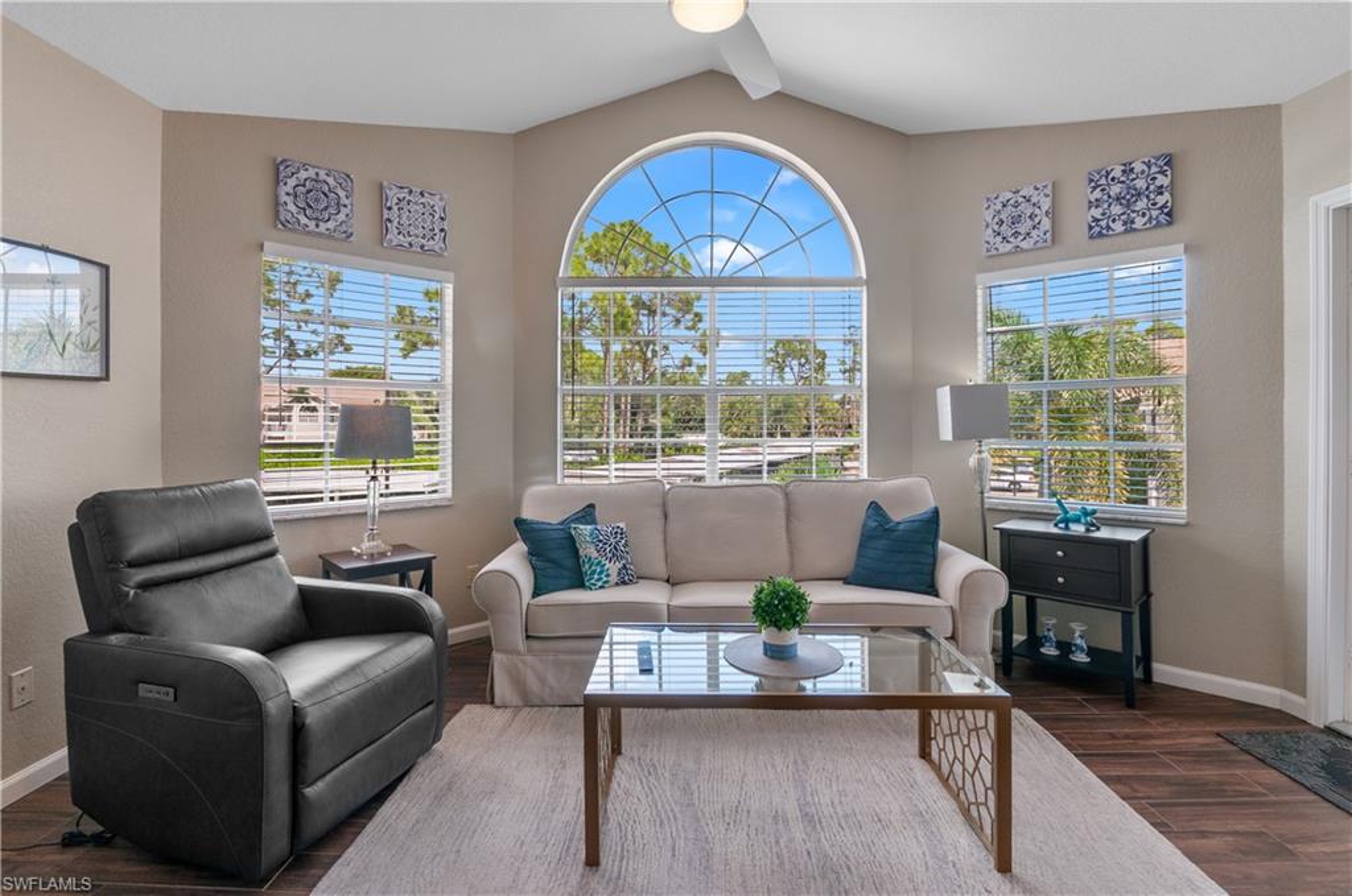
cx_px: 676
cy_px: 448
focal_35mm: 16
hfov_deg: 95.1
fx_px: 619
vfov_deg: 71.9
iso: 200
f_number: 8
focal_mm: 11
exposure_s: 1/13
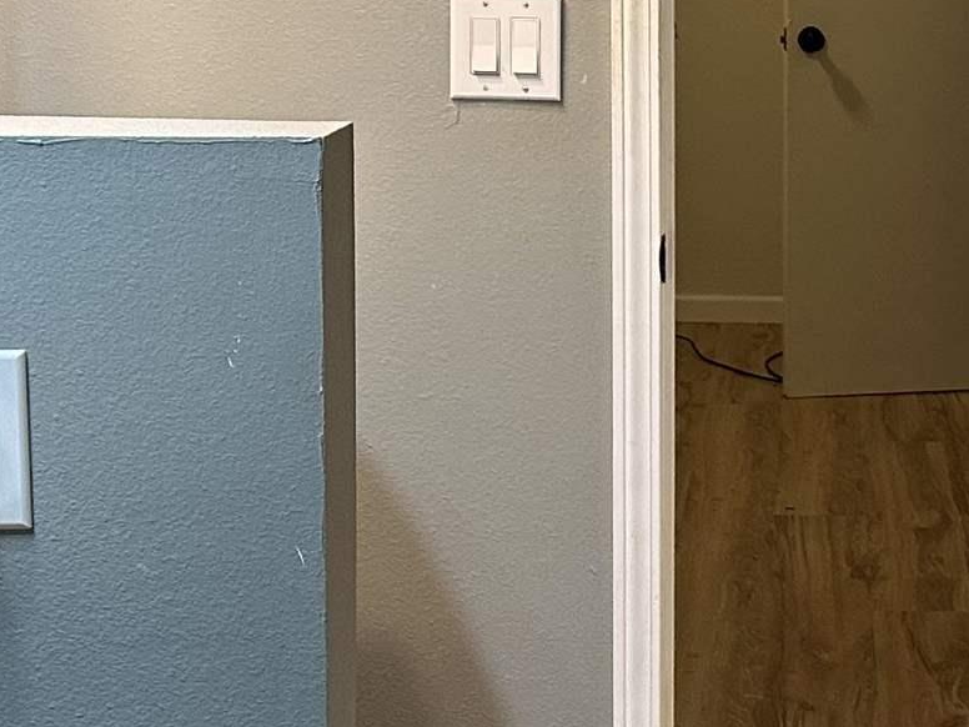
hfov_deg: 20.2
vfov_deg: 15.5
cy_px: 191
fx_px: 2659
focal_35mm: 95
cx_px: 873
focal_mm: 6.86
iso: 200
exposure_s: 1/120
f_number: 1.78
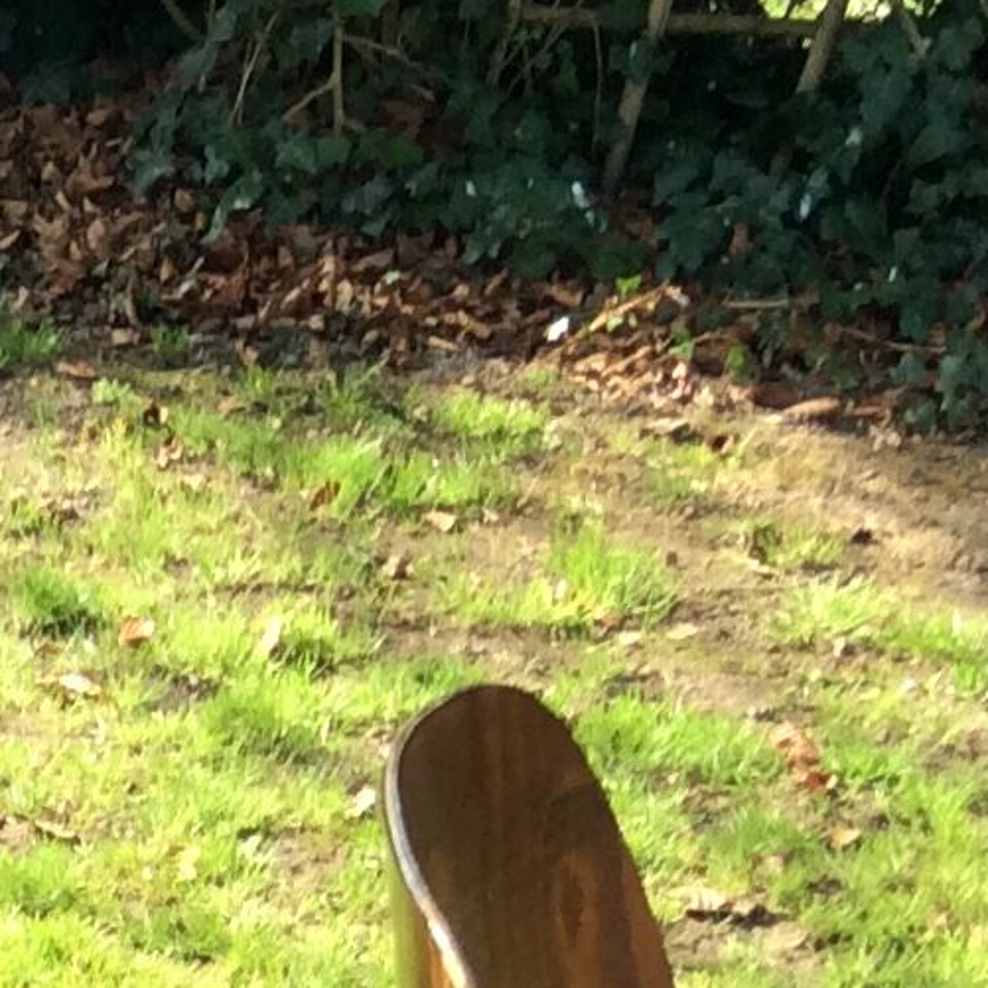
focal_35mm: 146
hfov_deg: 11.5
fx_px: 4715
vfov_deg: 11.1
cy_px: 1785
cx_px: -495
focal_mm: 3.3
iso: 32
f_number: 2.4
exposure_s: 1/249
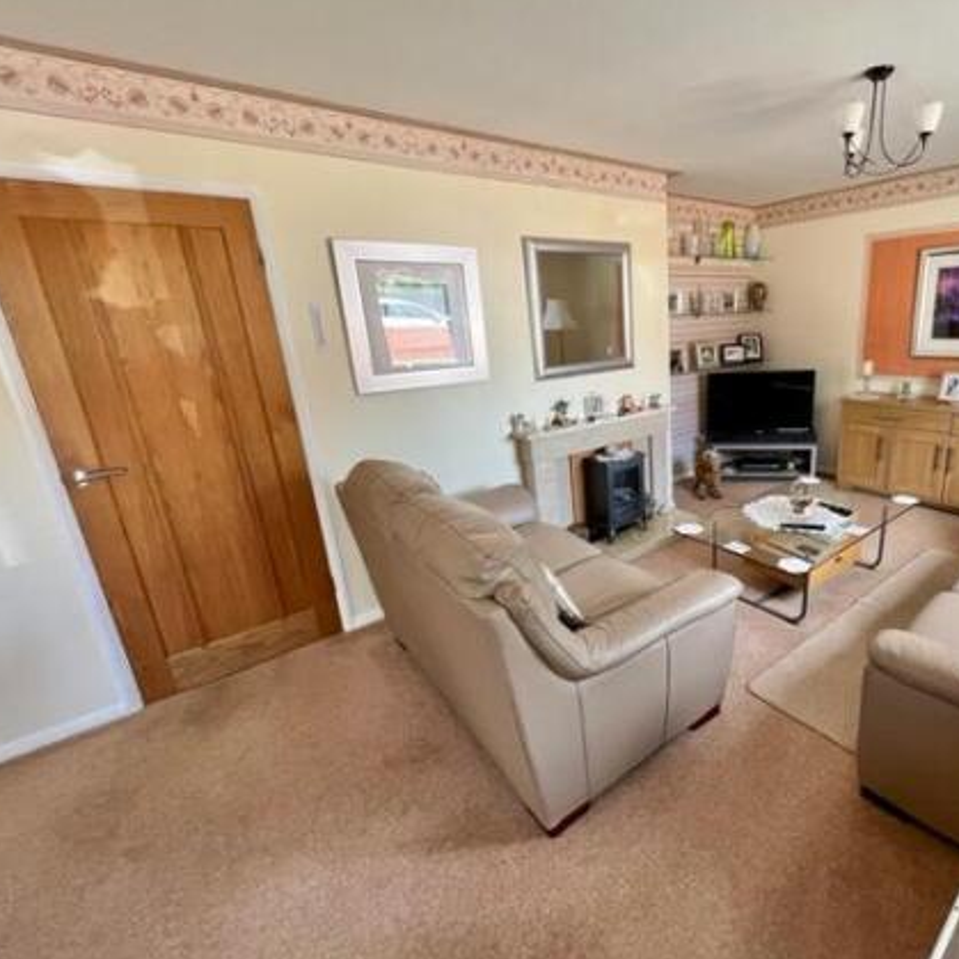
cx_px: 631
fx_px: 501
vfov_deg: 87.4
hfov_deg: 84.7
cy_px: 473
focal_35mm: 16
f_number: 1.8
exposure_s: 1/99
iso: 100
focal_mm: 1.57
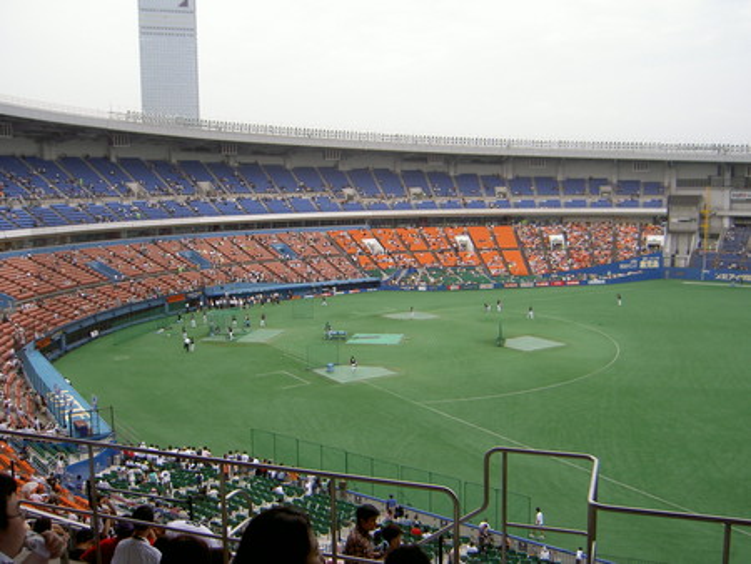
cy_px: 282
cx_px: 376
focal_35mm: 34
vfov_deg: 41.8
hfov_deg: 53.9
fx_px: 738
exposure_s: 1/125
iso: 50
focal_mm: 5.6
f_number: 2.8
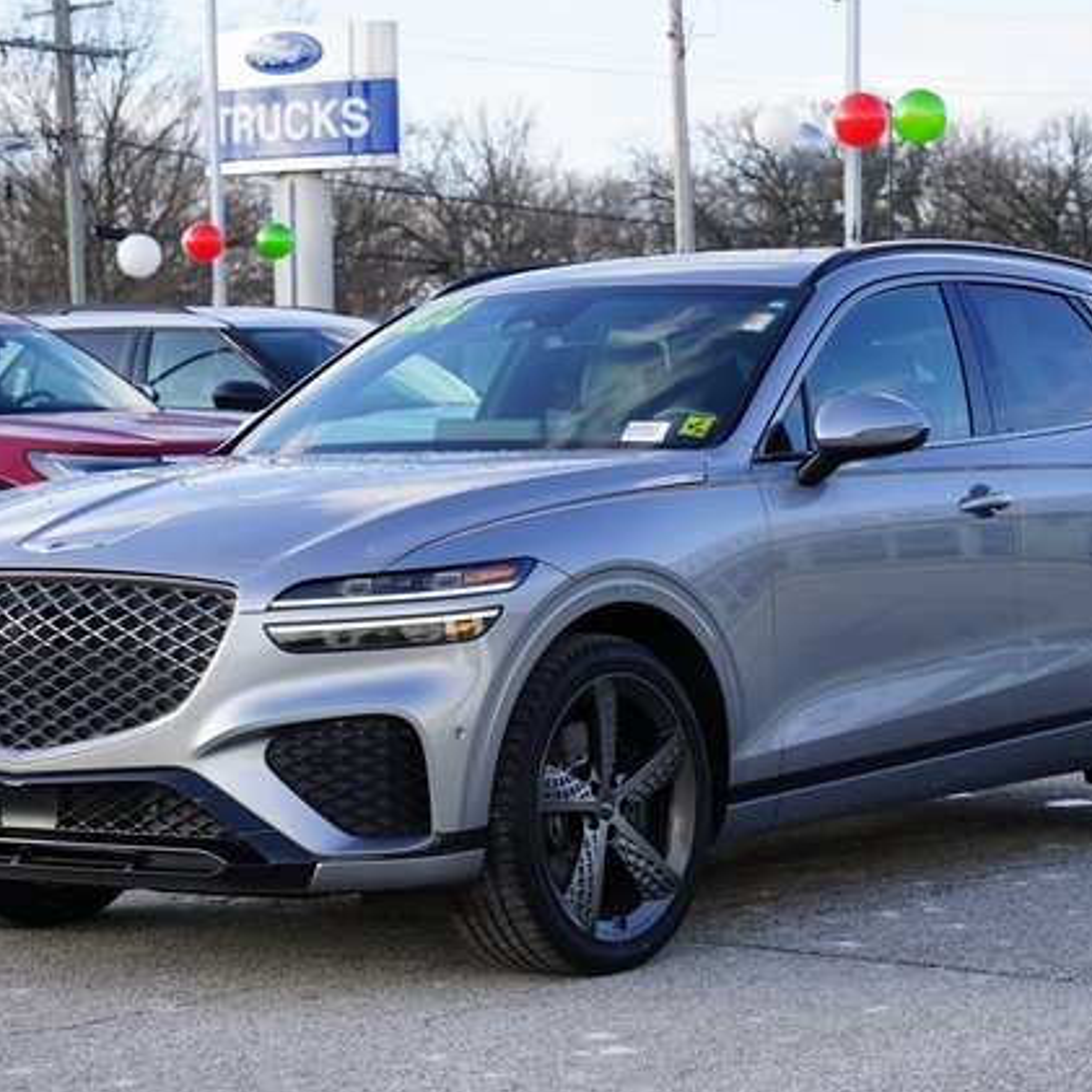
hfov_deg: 17.9
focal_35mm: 97
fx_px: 3462
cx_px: 571
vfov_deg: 17.9
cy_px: 546
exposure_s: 1/100
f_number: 7.1
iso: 100
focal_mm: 75
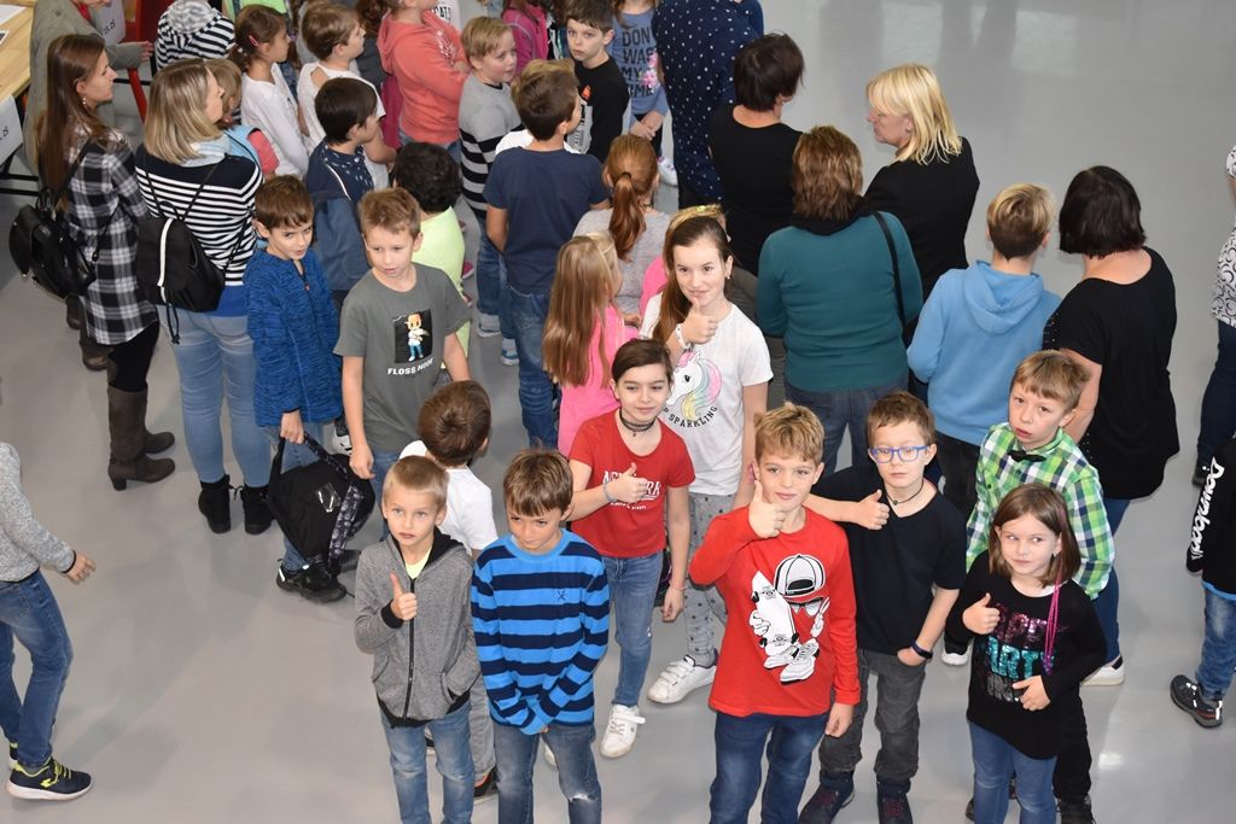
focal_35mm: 68
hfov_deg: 29.9
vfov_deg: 20.2
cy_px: 412
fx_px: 2318
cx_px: 618
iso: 800
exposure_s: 1/80
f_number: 5
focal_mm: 45
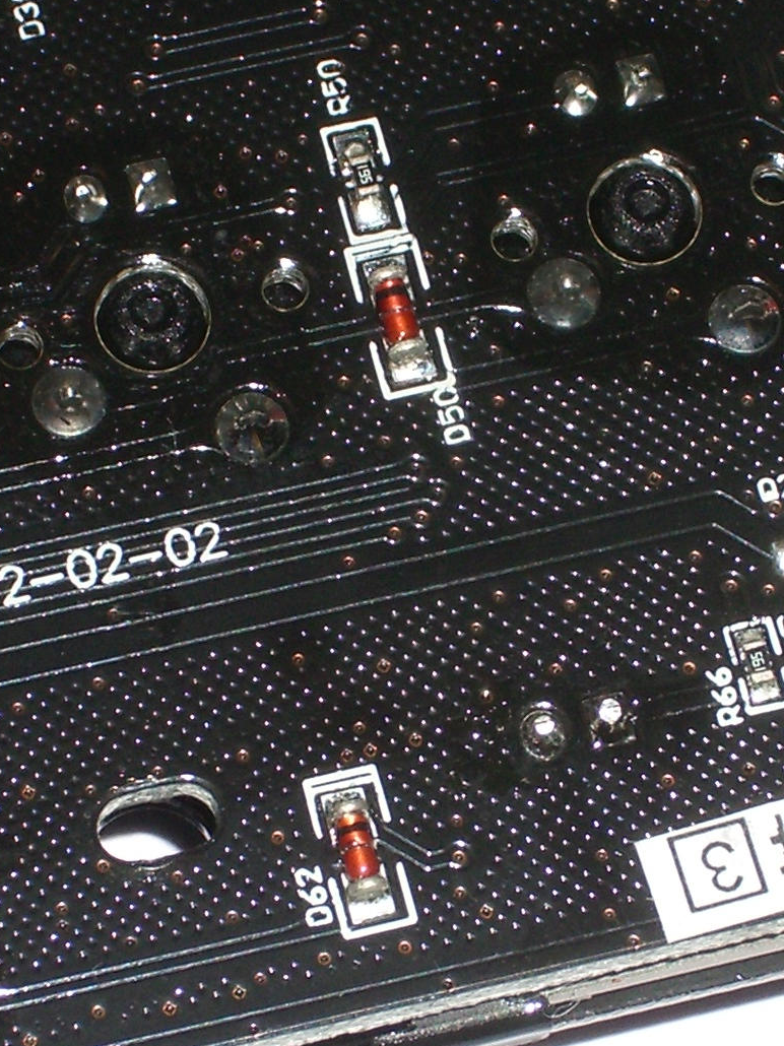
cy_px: 574
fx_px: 7885
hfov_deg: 5.7
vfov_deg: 7.6
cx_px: 475
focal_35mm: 261
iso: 80
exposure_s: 1/60
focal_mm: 17.4
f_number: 7.7
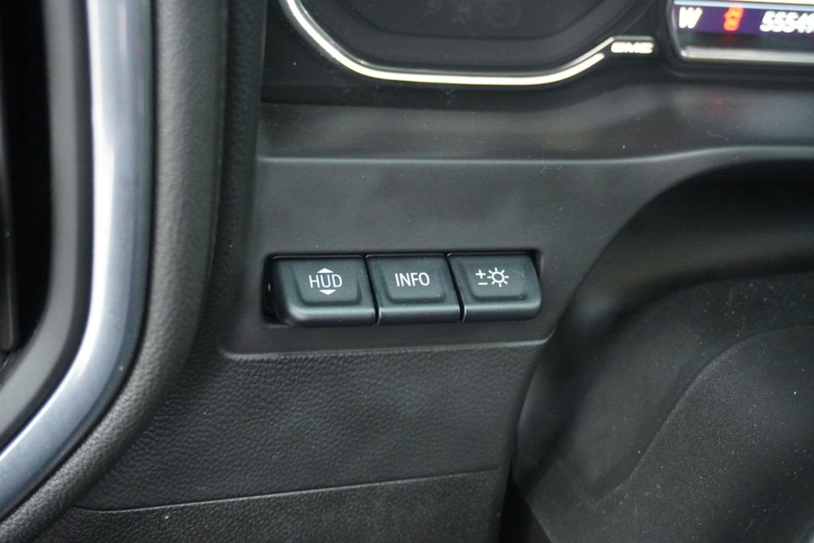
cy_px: 272
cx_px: 407
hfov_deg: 43.6
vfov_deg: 29.9
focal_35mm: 45
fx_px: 1018
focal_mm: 30
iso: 6400
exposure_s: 1/30
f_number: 5
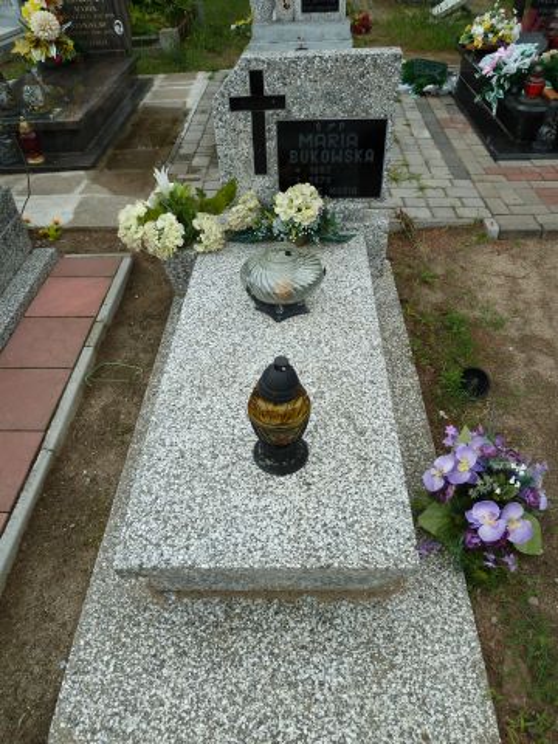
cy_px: 372
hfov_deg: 54.9
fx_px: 537
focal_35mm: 25
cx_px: 279
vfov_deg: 69.4
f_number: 4
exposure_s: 1/250
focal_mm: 4.1
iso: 80
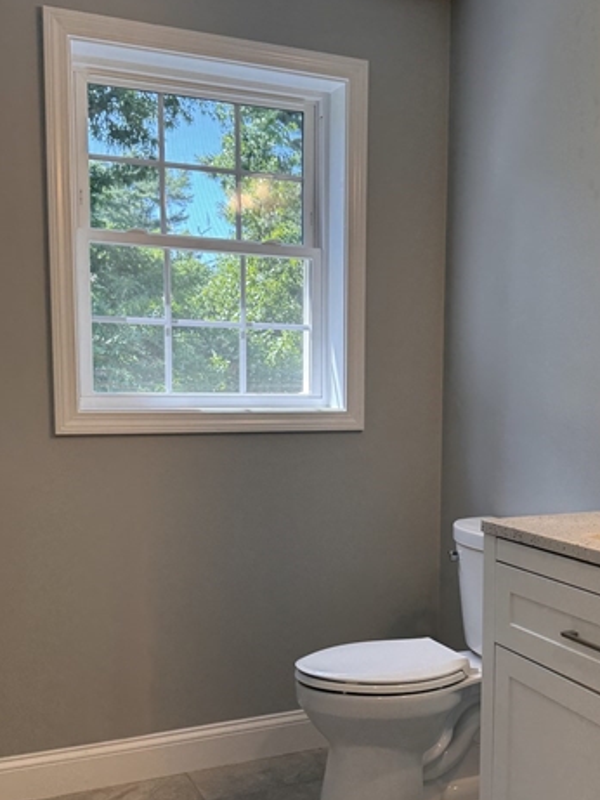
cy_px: 475
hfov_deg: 35.9
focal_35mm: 40
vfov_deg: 46.6
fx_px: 924
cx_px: 359
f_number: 1.78
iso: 80
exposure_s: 1/170
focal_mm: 6.76
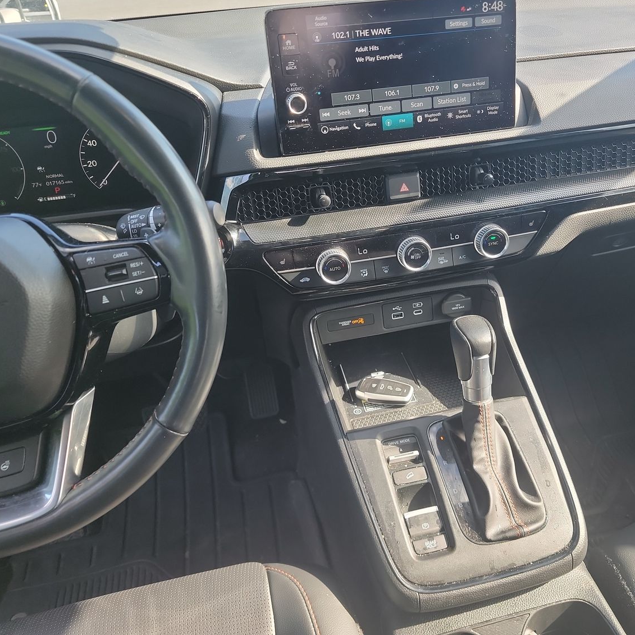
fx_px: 623
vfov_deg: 54.0
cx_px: 384
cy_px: 299
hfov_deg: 53.6
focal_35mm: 30
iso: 58
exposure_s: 1/59
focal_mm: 6.7
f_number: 1.8
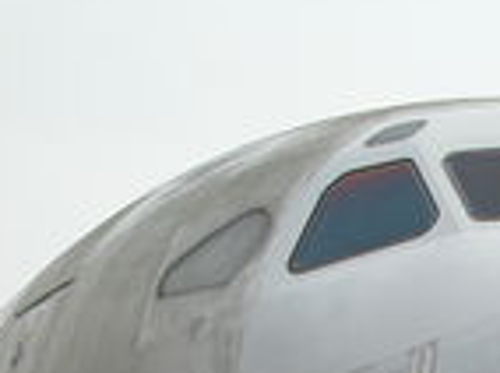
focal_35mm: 110
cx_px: 496
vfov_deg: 13.2
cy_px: 391
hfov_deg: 17.5
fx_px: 1586
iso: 100
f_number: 7.2
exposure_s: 1/301
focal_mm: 10
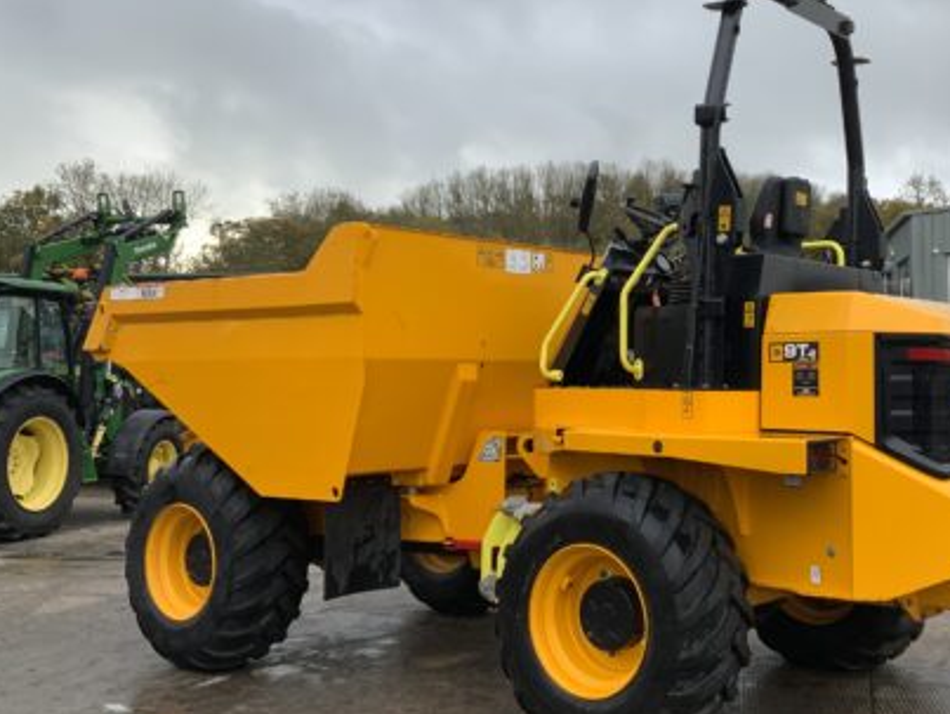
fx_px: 1264
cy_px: 292
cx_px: 665
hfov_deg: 40.5
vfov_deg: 31.5
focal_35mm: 46
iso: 16
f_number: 1.8
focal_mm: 3
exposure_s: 1/478
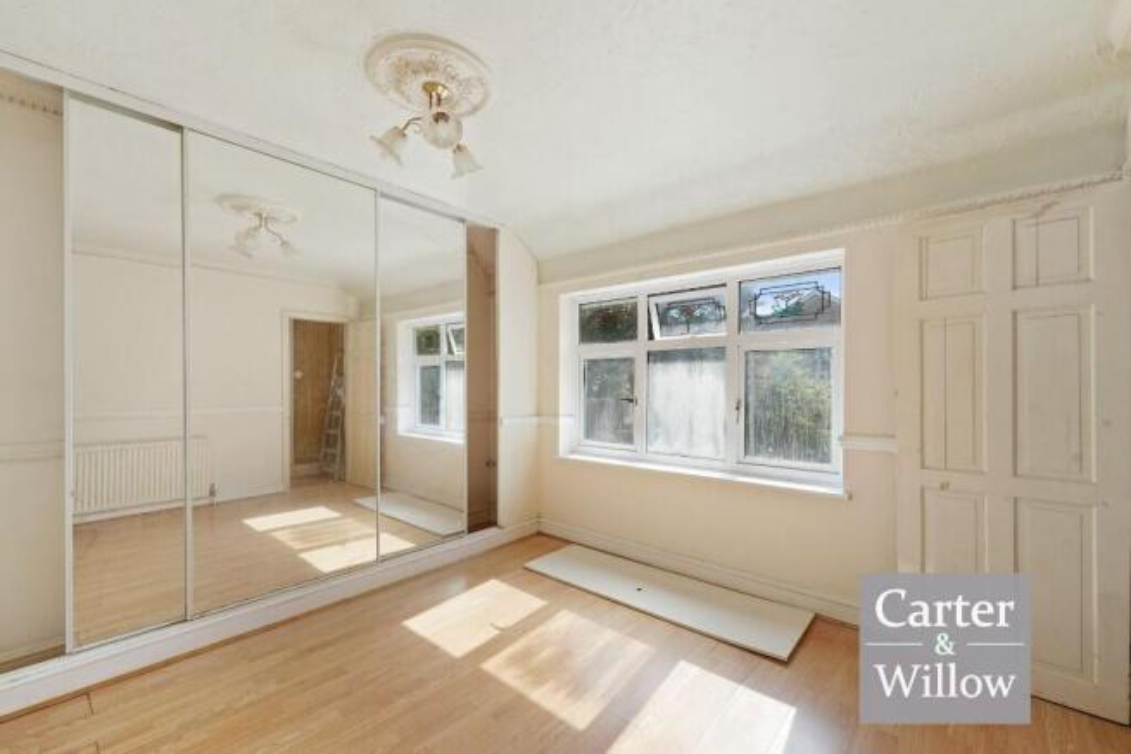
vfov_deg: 81.2
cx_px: 566
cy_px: 377
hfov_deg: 104.2
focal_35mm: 14
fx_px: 440
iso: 640
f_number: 8
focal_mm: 14
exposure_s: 1/50
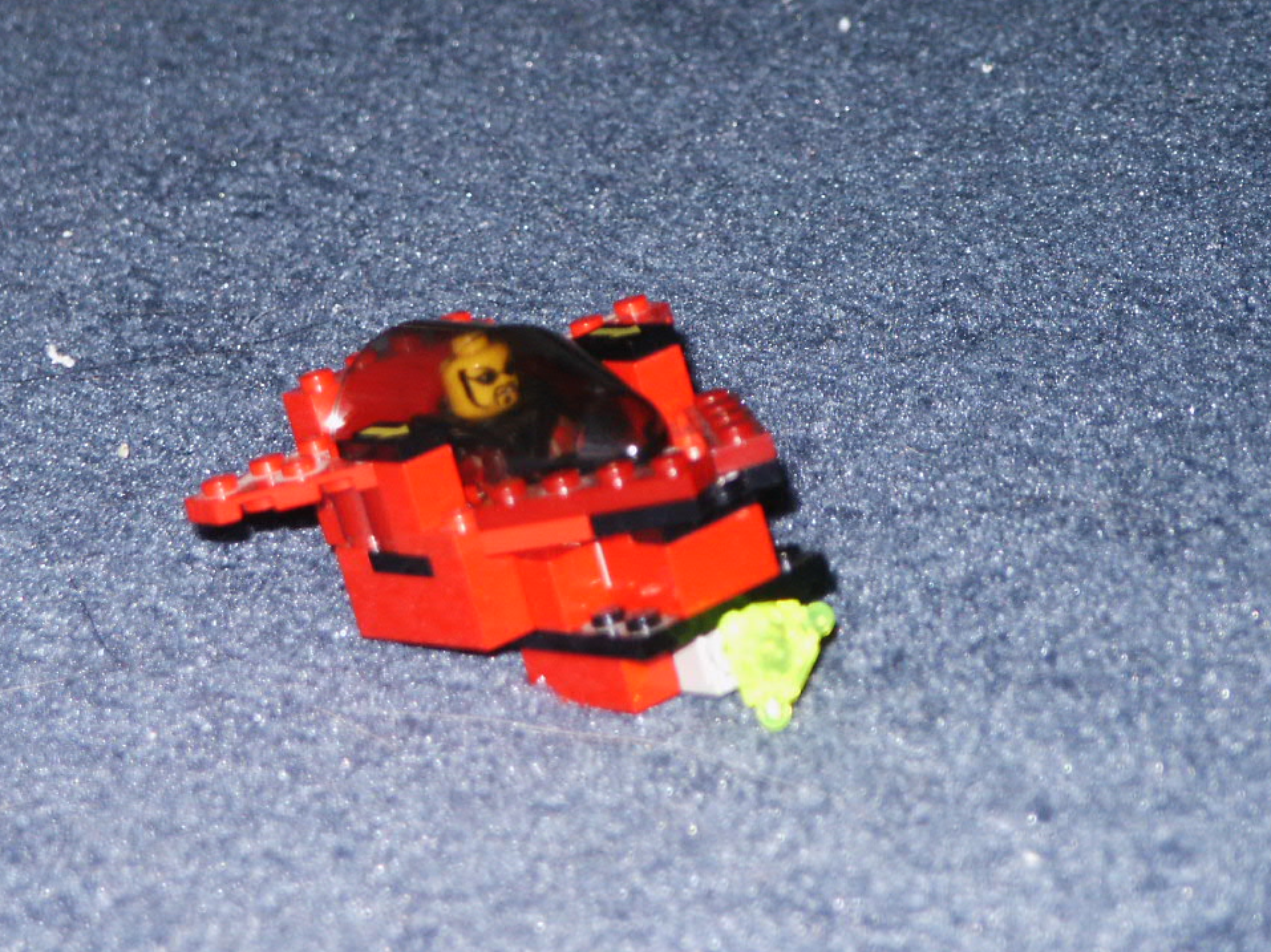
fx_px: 6827
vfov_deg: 8.0
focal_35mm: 186
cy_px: 352
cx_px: 462
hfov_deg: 10.6
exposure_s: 1/125
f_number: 3.6
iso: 200
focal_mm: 28.23
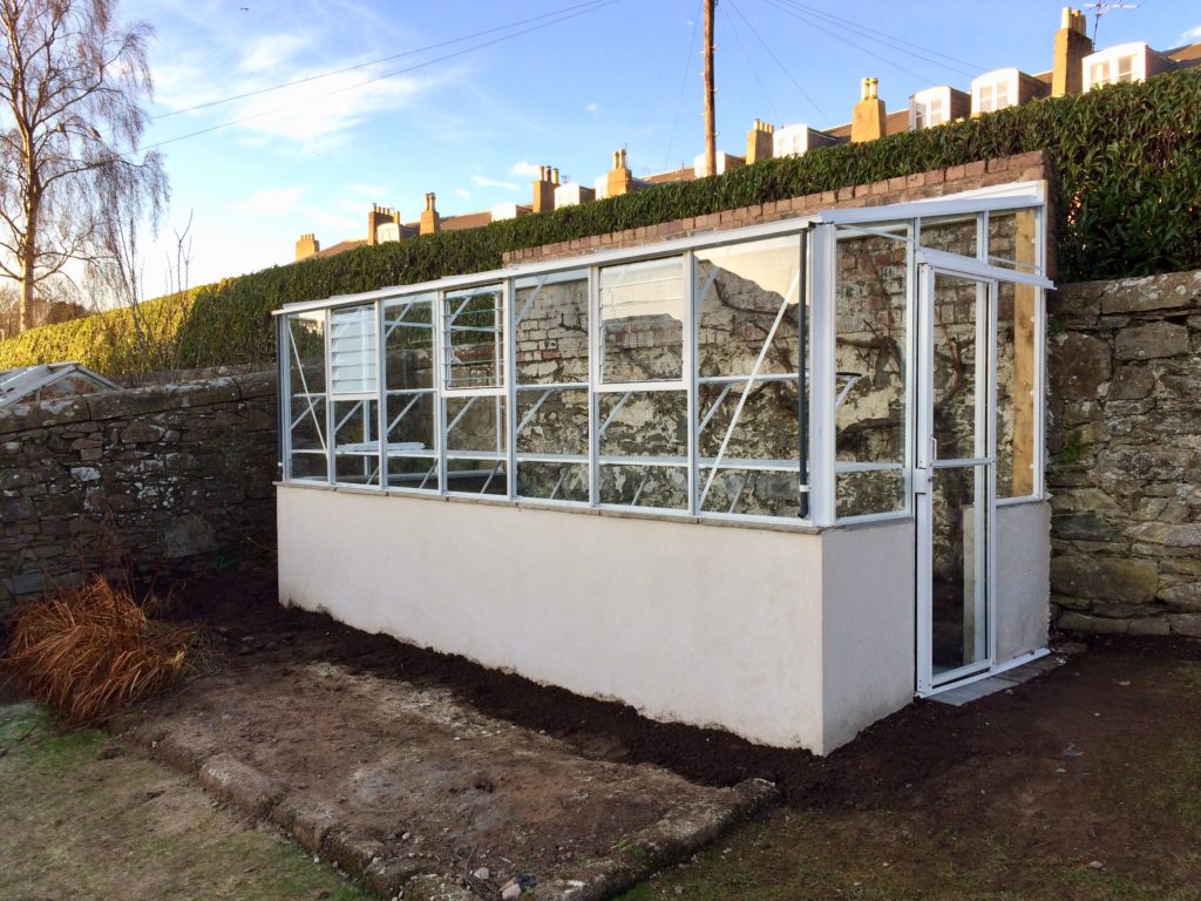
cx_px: 600
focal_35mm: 29
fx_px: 1006
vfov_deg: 48.2
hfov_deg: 61.7
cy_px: 450
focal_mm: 4.15
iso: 32
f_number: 2.2
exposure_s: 1/275
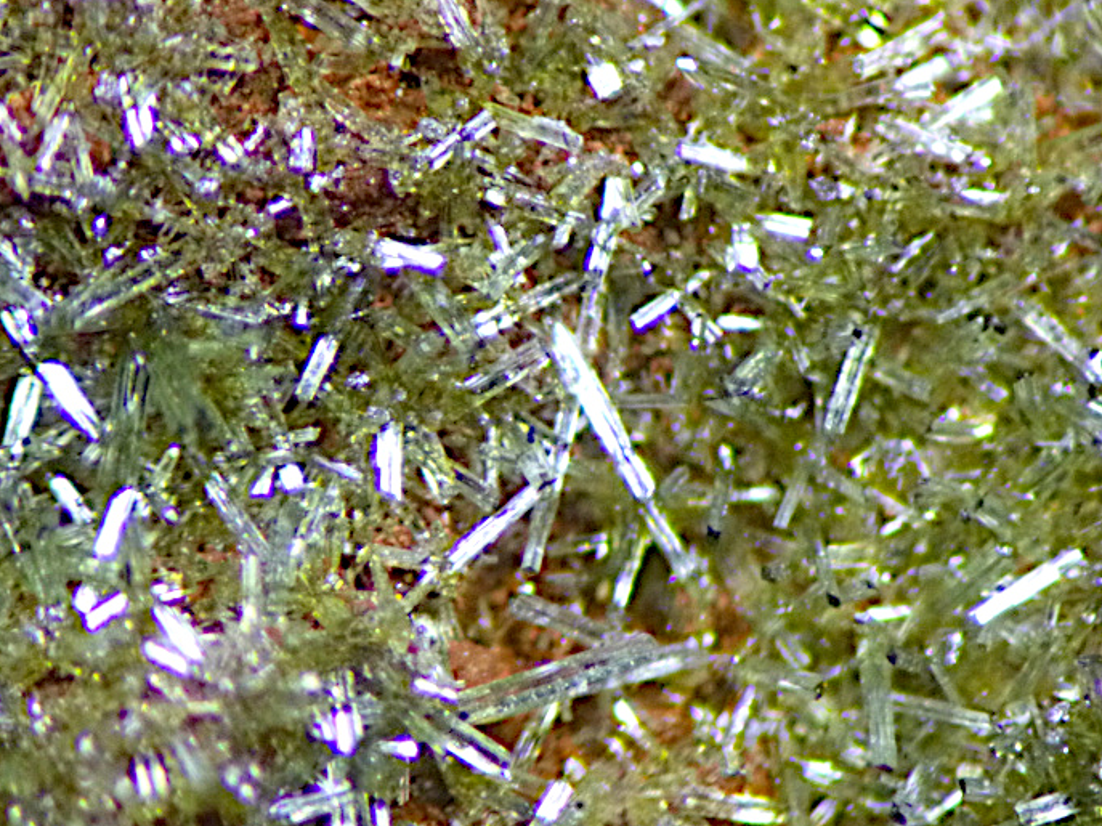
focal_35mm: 131
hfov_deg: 15.1
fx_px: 4170
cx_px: 518
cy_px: 442
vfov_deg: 11.3
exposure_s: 1/50
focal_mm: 18
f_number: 5.7
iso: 400
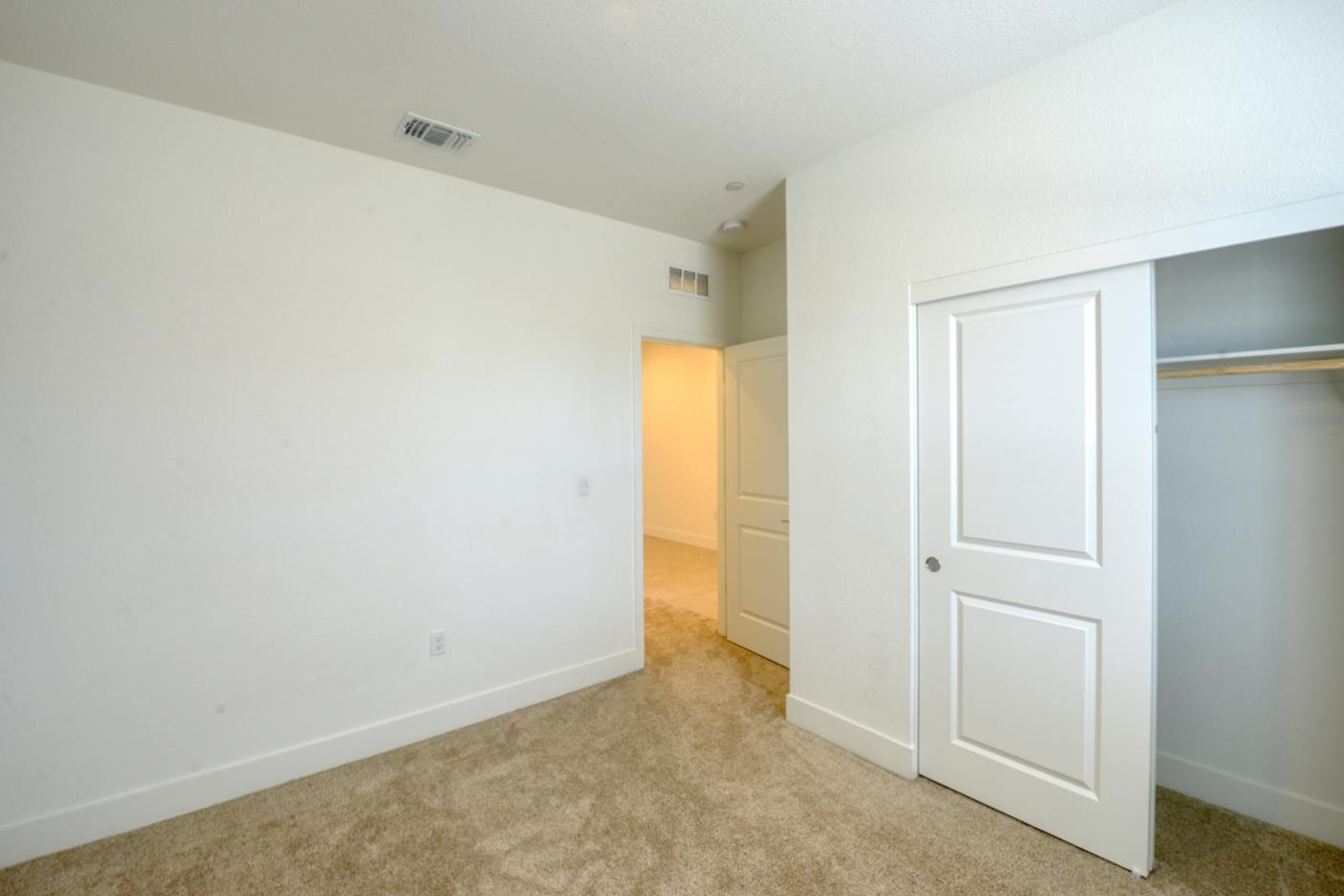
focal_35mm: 15
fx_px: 560
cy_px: 450
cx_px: 665
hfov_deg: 100.4
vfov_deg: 77.3
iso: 400
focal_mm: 14
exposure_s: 1/25
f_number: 10
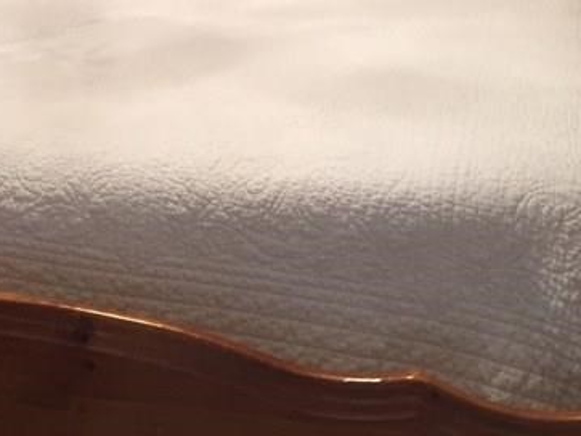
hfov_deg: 23.7
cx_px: 170
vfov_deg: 16.8
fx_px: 1377
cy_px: -154
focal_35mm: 82
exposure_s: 1/30
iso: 125
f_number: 2.2
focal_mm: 4.15
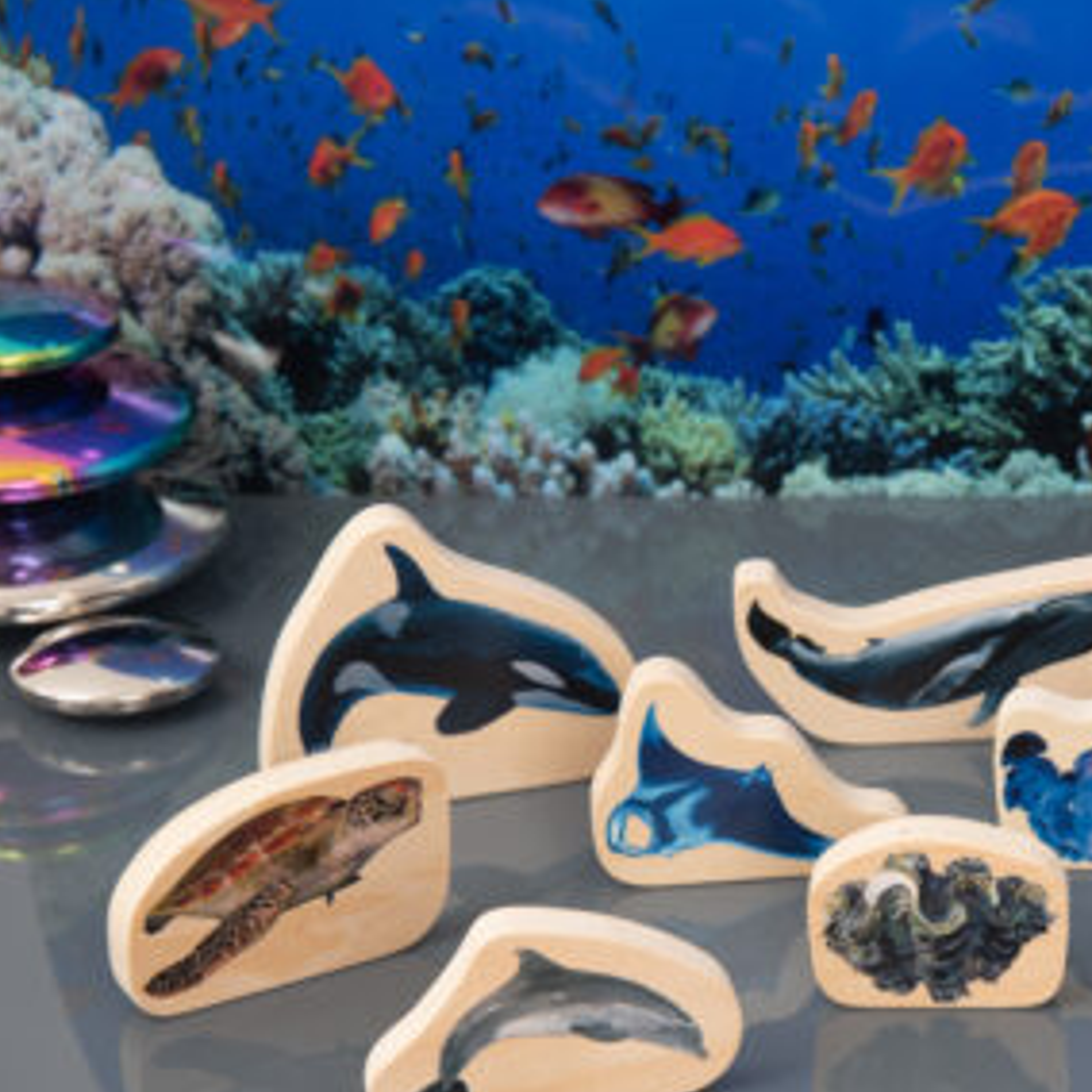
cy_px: 763
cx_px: 996
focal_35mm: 140
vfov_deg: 12.4
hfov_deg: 12.4
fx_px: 4997
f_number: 6.3
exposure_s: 1/80
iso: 125
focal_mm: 78
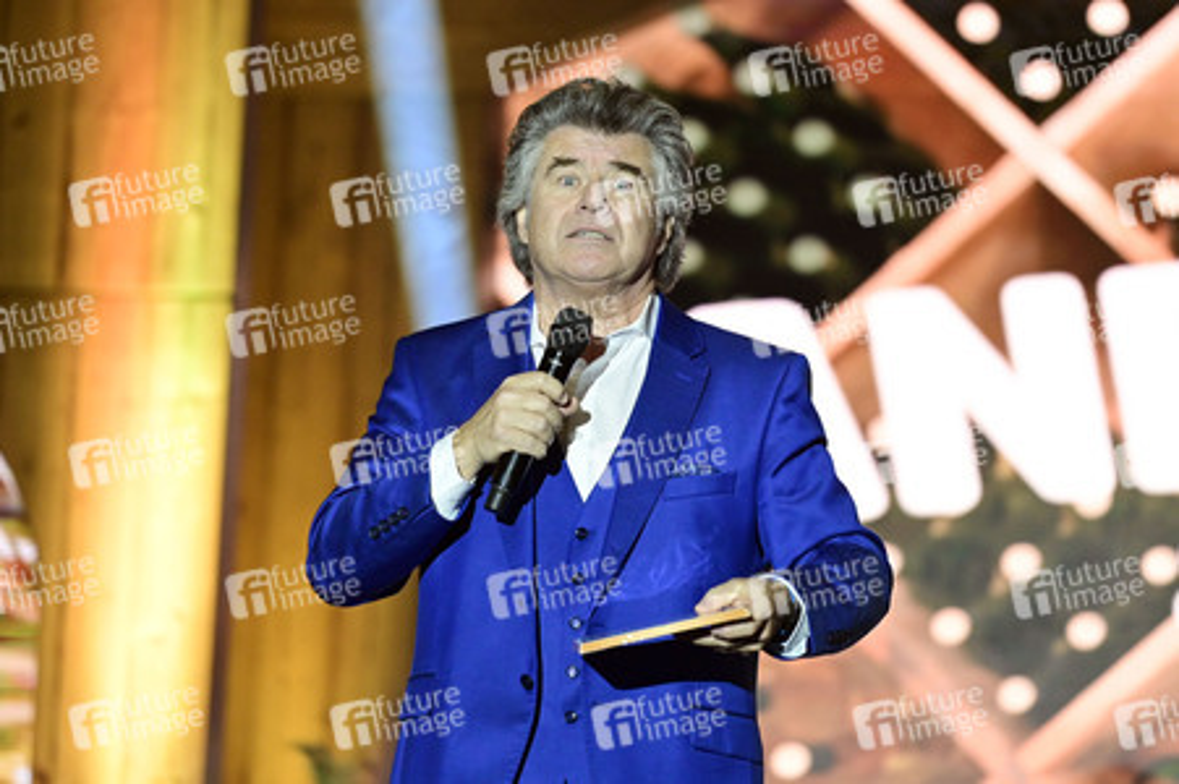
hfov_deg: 10.3
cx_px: 590
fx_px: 6545
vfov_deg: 6.9
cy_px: 392
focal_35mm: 200
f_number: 2.8
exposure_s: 1/500
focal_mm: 200
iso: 4500
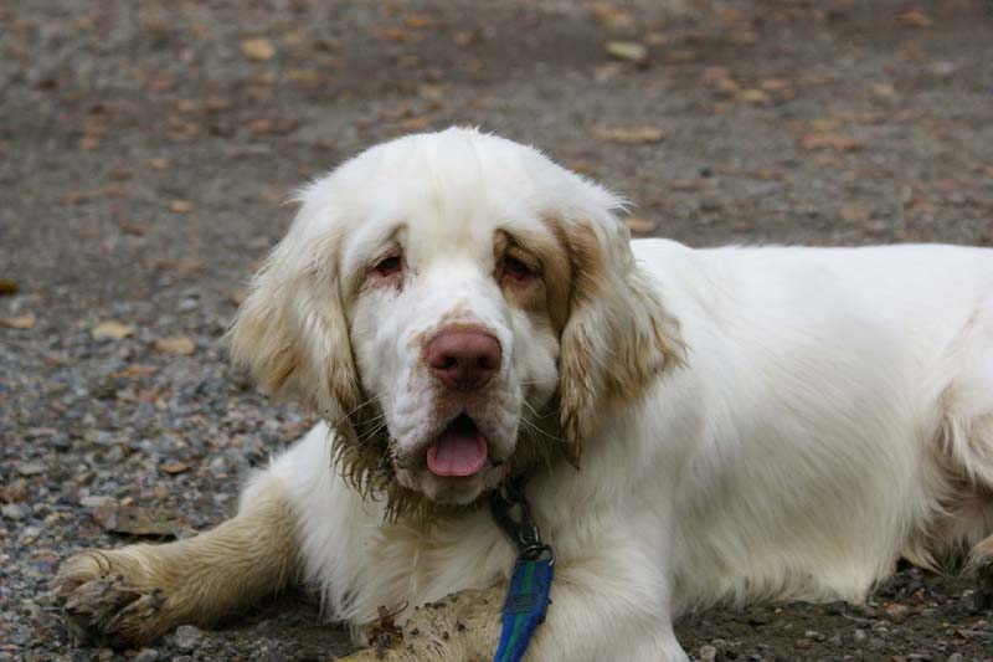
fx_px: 2895
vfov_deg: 13.0
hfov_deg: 19.5
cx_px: 496
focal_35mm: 105
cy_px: 331
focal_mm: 70
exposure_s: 1/125
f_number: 6.3
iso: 100
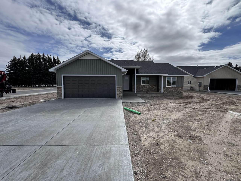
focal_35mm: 14
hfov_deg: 102.1
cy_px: 90
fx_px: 97
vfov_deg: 85.7
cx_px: 120
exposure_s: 1/1976
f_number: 2.2
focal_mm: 2.22
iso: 40
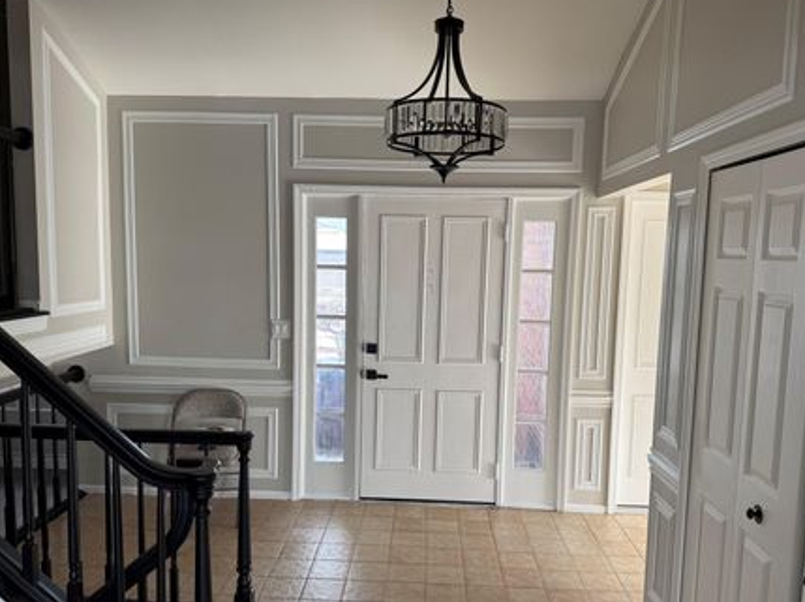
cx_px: 396
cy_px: 325
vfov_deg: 49.6
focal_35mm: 28
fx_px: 651
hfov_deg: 63.5
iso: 80
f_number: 1.78
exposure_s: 1/121
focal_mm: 6.76
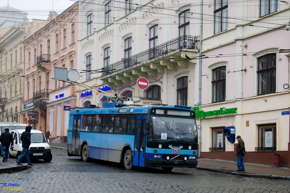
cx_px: 145
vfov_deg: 23.8
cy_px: 96
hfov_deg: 35.1
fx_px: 459
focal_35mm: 57
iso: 400
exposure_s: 1/320
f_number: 4.5
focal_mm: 38
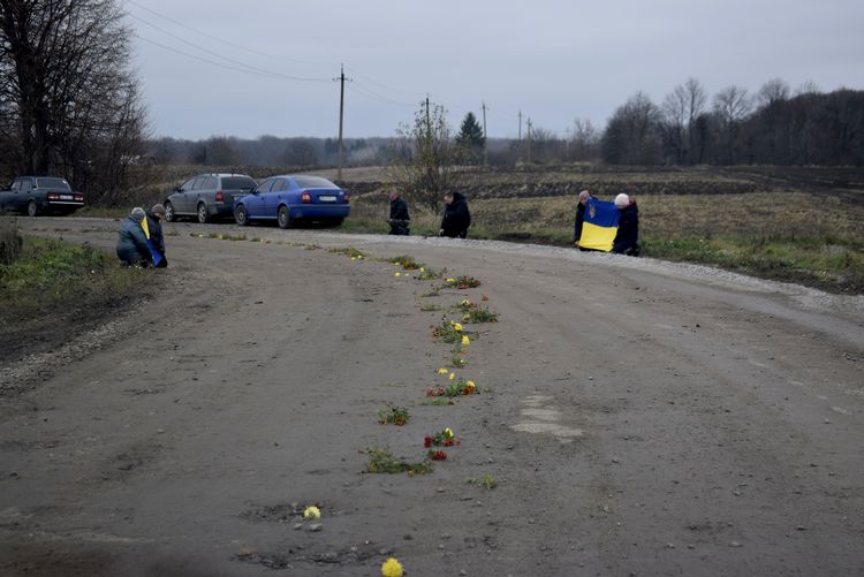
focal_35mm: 82
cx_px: 432
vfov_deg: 16.6
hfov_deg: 24.6
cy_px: 288
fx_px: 1981
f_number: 5.6
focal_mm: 55
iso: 400
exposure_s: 1/400
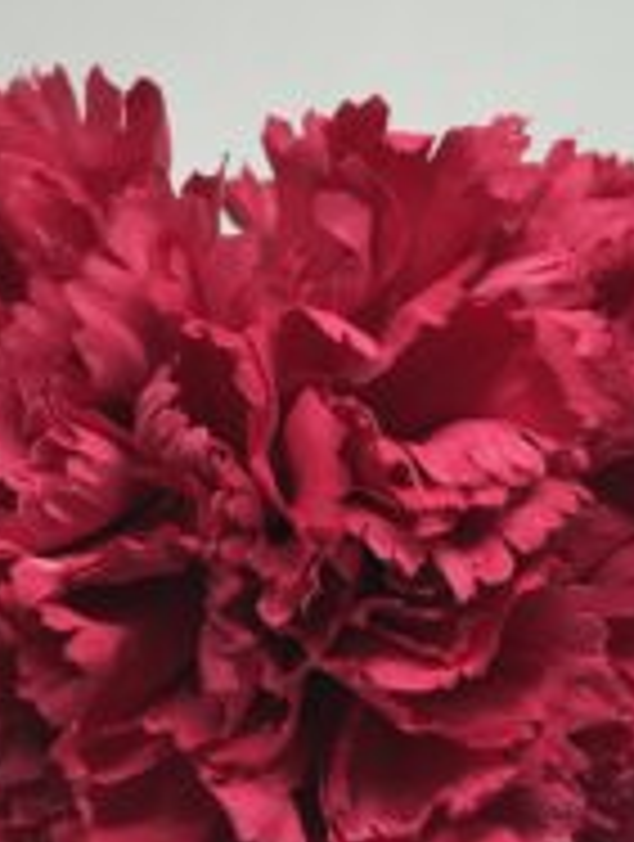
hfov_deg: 13.4
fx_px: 2701
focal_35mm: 111
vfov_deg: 17.6
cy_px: 234
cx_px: 243
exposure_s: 1/178
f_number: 1.6
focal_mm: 5.96
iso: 40
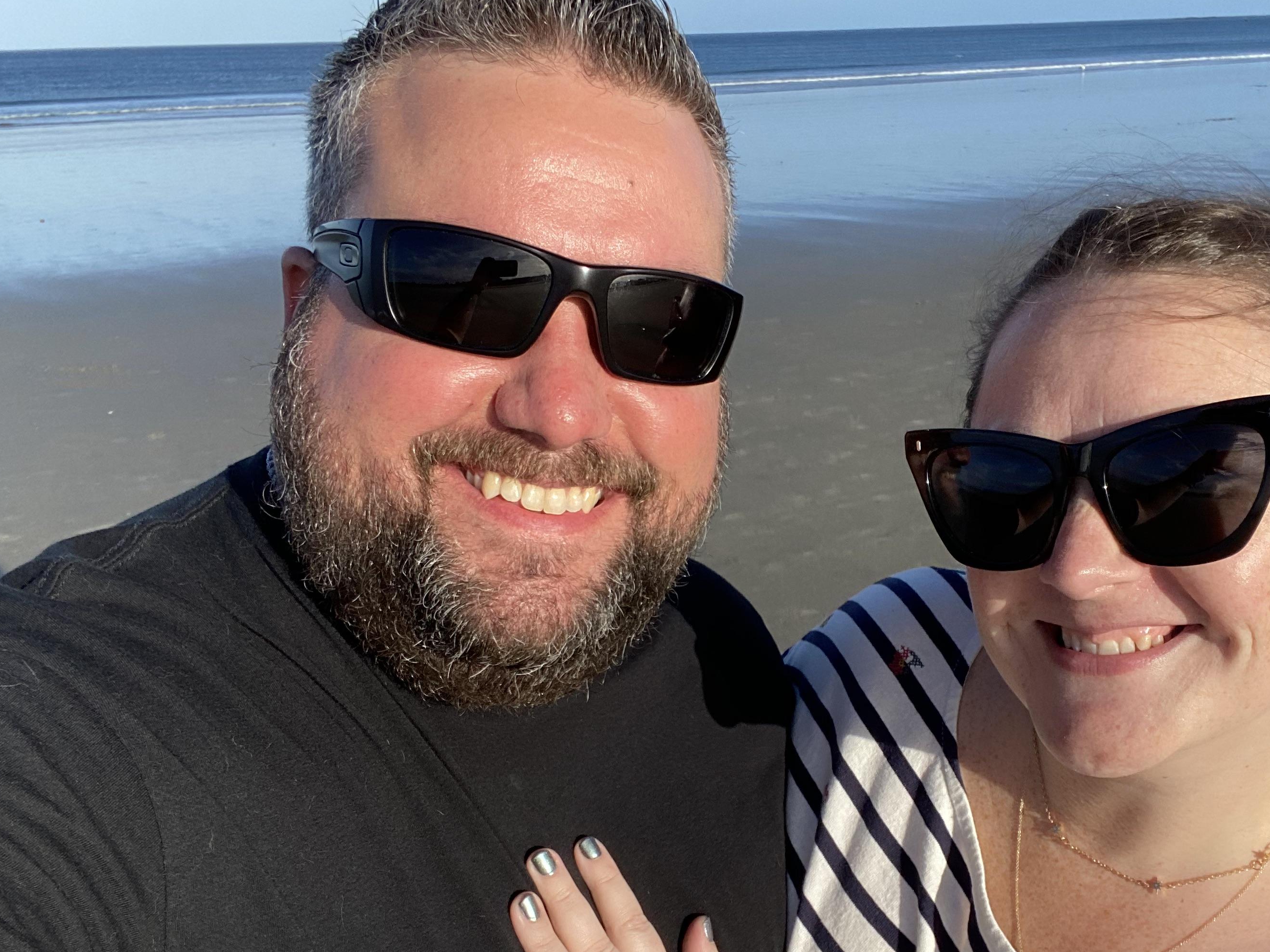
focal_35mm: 35
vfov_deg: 40.4
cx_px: 776
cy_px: 605
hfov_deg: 52.2
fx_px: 1284
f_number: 2.2
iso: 25
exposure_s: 1/1080
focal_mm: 2.71
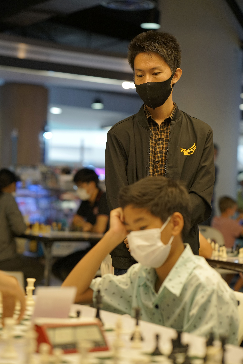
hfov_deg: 16.1
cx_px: 122
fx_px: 860
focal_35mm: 85
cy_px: 182
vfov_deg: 23.9
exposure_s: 1/160
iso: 1000
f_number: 2.8
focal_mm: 85
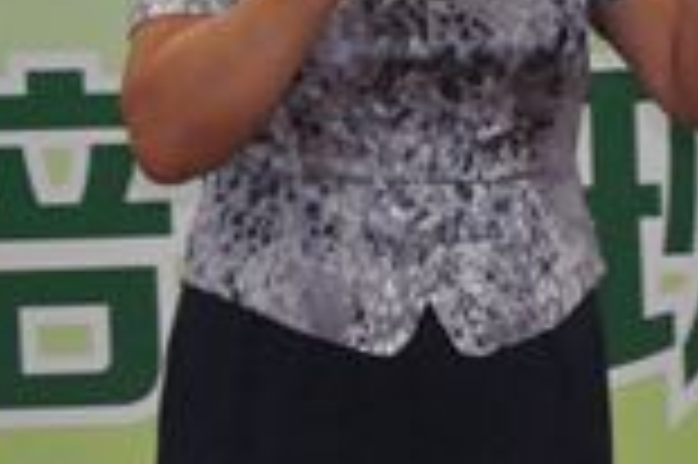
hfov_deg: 3.8
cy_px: -61
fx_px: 10498
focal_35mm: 542
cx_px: 374
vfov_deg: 2.5
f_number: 5.3
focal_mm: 70
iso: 2000
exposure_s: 1/60
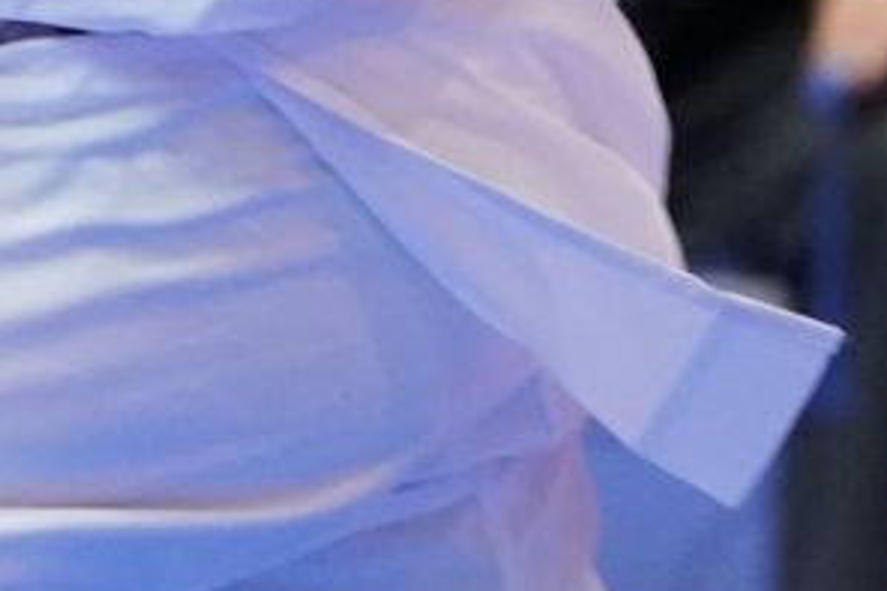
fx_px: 20364
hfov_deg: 2.5
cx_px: -734
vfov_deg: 1.7
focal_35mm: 827
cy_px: -885
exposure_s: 1/800
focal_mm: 136
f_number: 2.8
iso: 6400
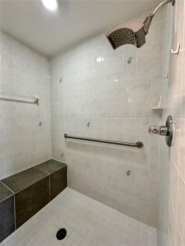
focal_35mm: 14
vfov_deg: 102.1
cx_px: 92
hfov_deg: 85.7
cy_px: 123
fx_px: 100
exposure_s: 1/60
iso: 400
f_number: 2.2
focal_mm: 2.22
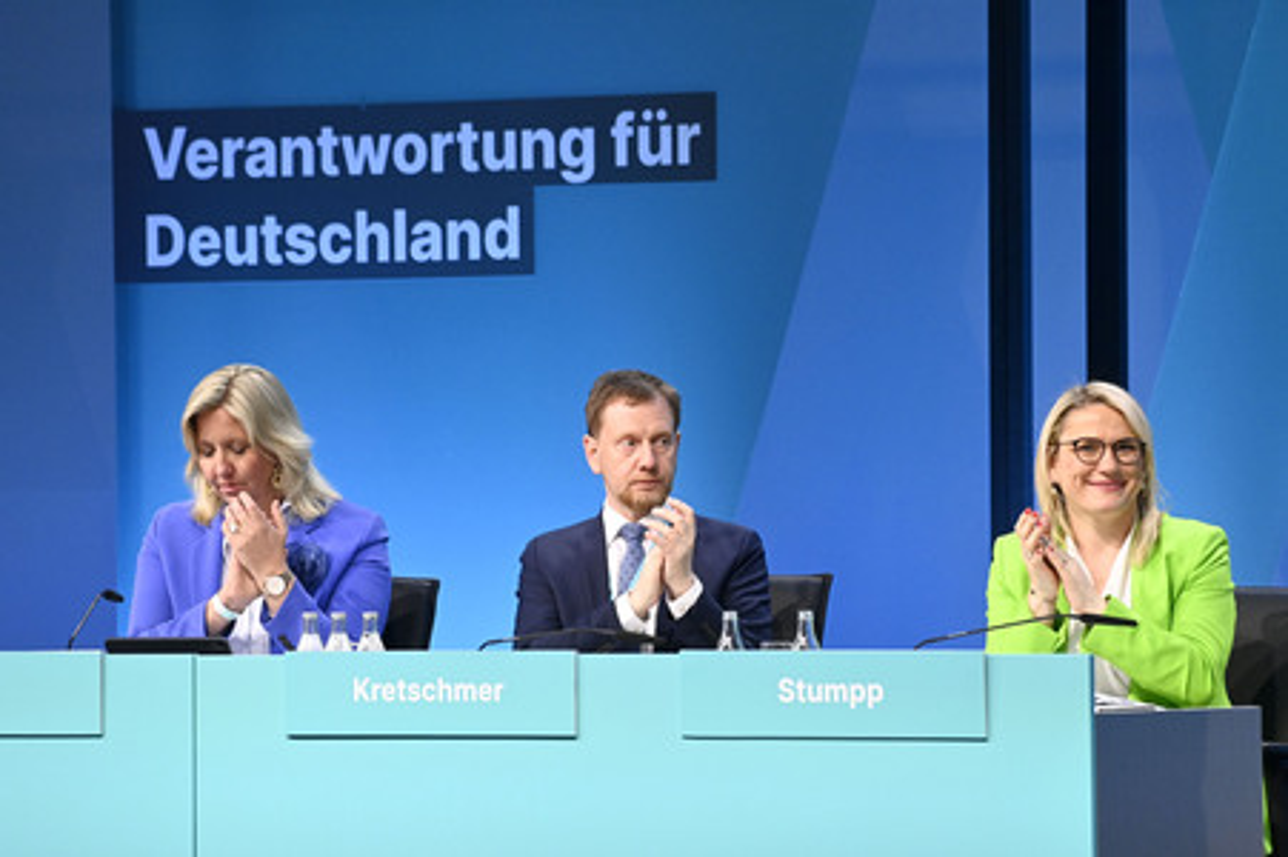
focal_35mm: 220
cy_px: 428
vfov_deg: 6.2
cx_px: 644
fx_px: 7865
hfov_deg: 9.4
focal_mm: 220
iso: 8000
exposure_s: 1/500
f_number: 5.6
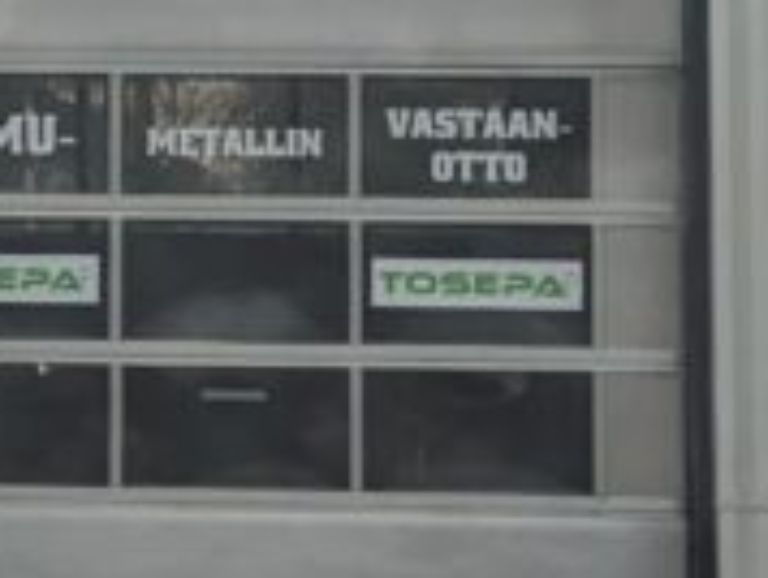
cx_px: -652
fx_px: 6132
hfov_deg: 7.0
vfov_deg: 5.4
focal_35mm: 276
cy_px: 41
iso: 44
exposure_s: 1/2618
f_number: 1.85
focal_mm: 6.81
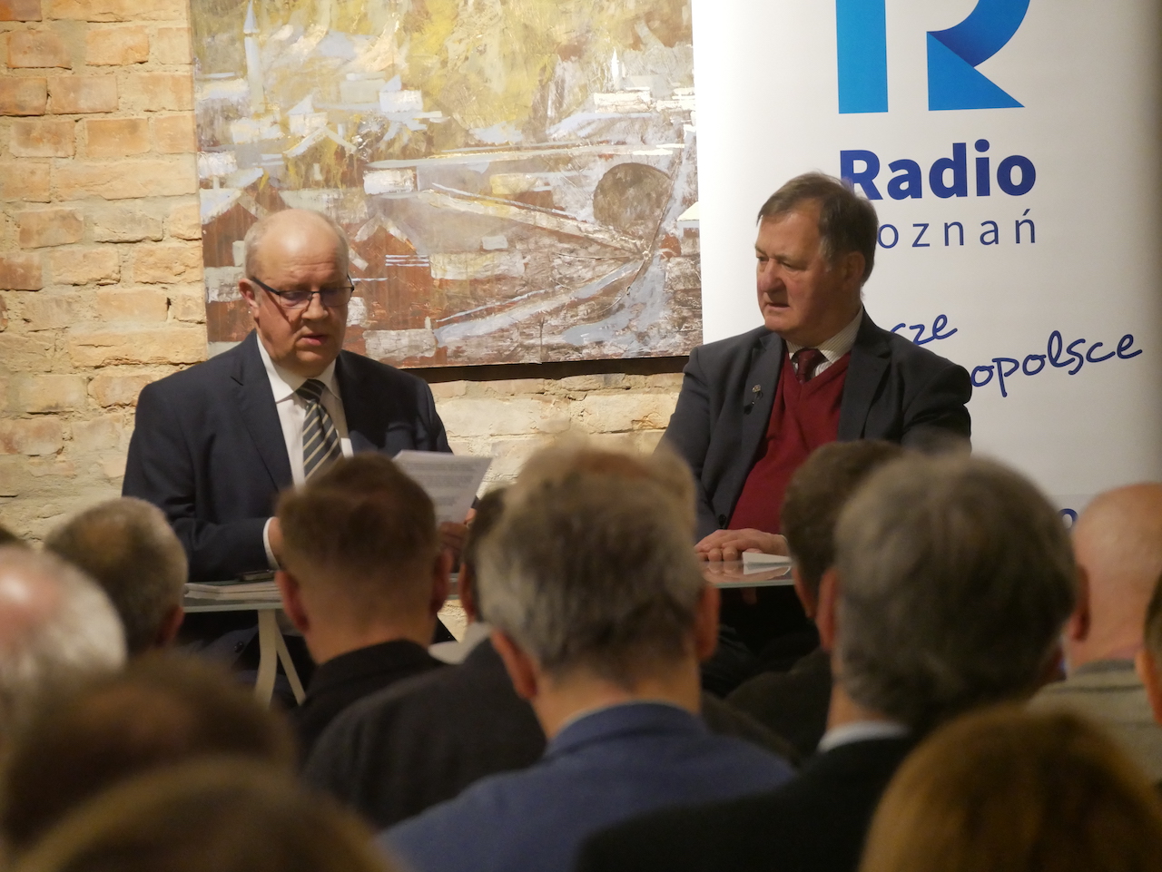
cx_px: 581
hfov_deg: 8.4
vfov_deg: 6.3
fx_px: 7925
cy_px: 436
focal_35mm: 236
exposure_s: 1/60
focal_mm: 118
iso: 3200
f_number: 5.6
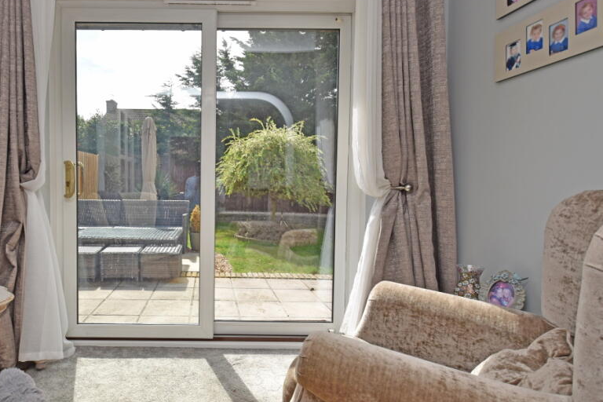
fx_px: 335
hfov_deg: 81.5
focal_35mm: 20
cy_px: 194
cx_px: 207
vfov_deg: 61.9
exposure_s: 1/200
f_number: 7.1
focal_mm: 10
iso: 100
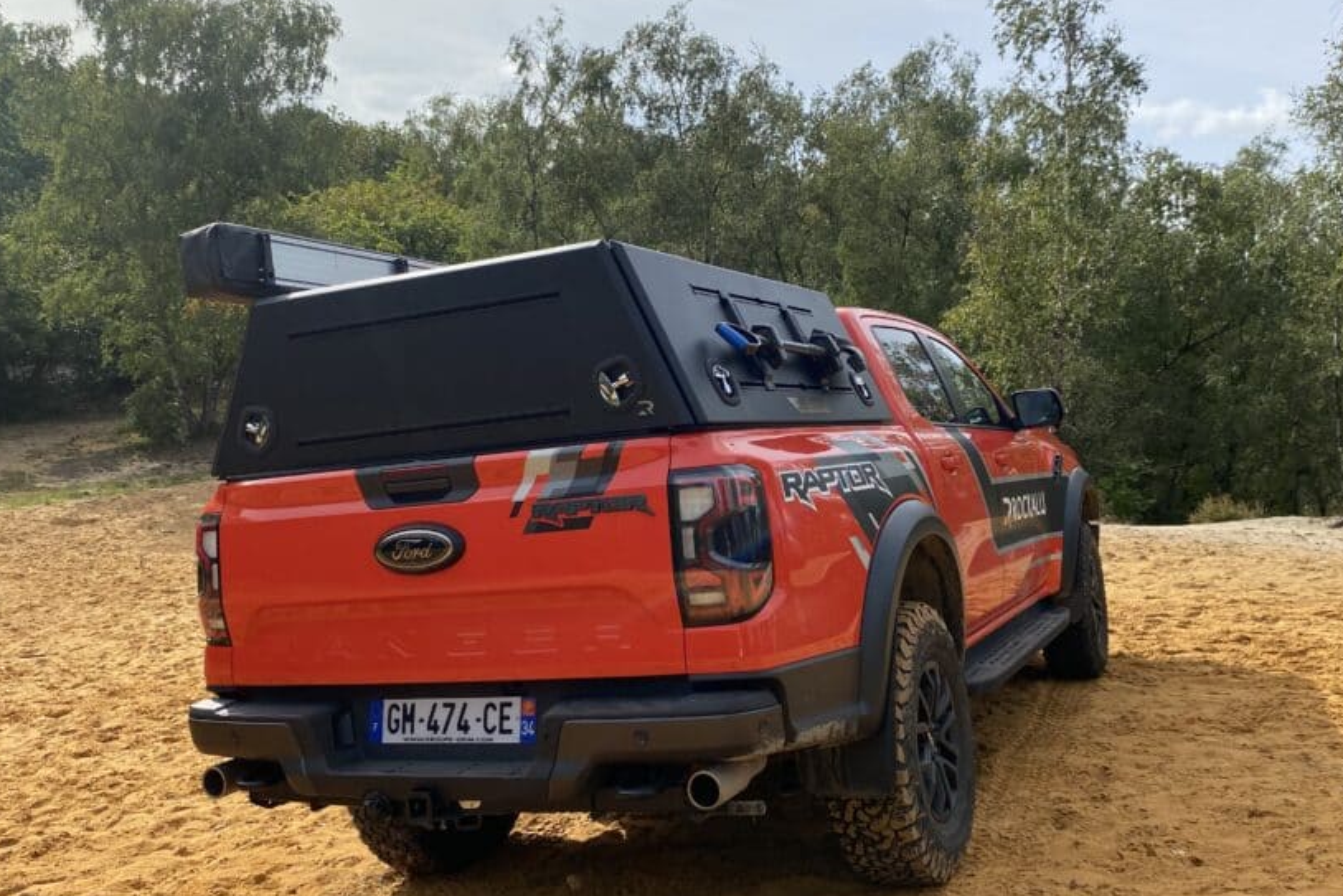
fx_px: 1269
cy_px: 411
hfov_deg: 55.8
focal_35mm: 34
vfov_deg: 38.9
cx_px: 695
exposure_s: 1/2890
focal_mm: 4.25
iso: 32
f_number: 1.8
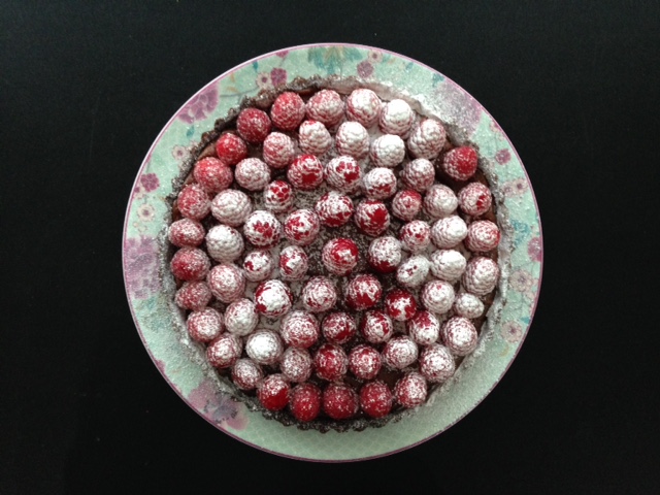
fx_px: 629
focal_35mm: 33
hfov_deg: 55.4
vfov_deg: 42.9
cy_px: 248
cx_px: 330
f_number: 2.4
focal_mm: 4.12
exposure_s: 1/20
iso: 200
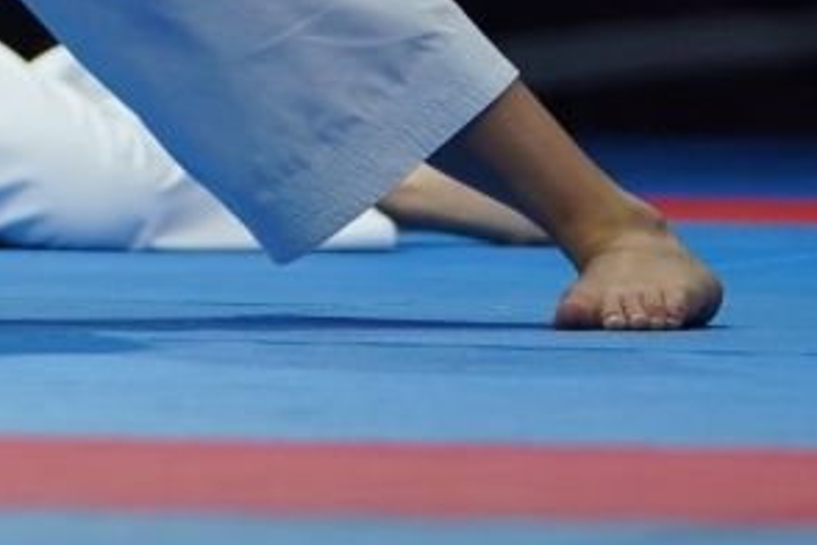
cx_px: -678
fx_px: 17224
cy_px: -765
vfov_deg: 1.8
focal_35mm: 759
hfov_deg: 2.7
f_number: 2.8
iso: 400
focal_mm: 124
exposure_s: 1/500
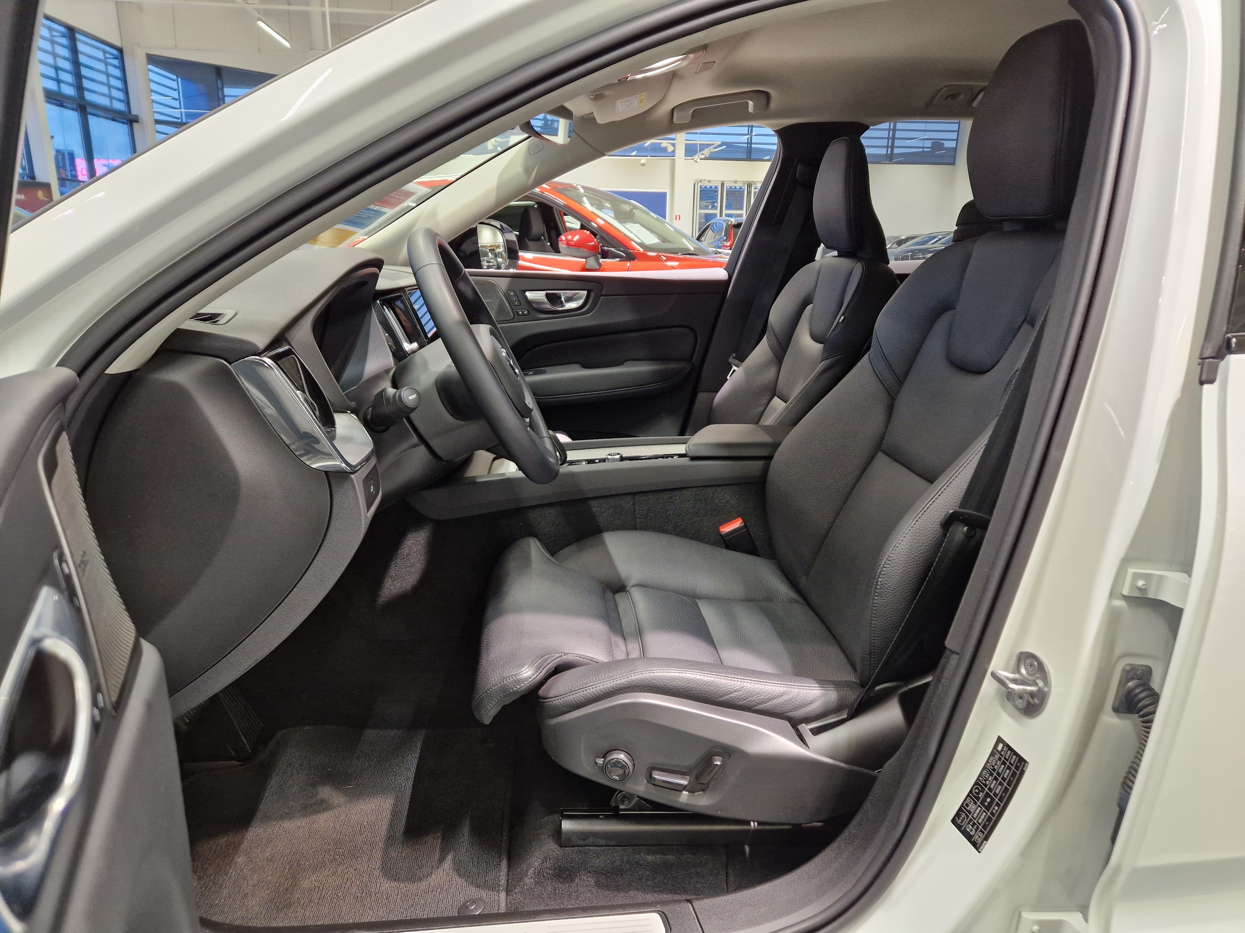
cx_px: 622
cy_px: 466
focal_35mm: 23
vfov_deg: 58.9
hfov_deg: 73.9
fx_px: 827
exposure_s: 1/100
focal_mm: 5.4
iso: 400
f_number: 1.8
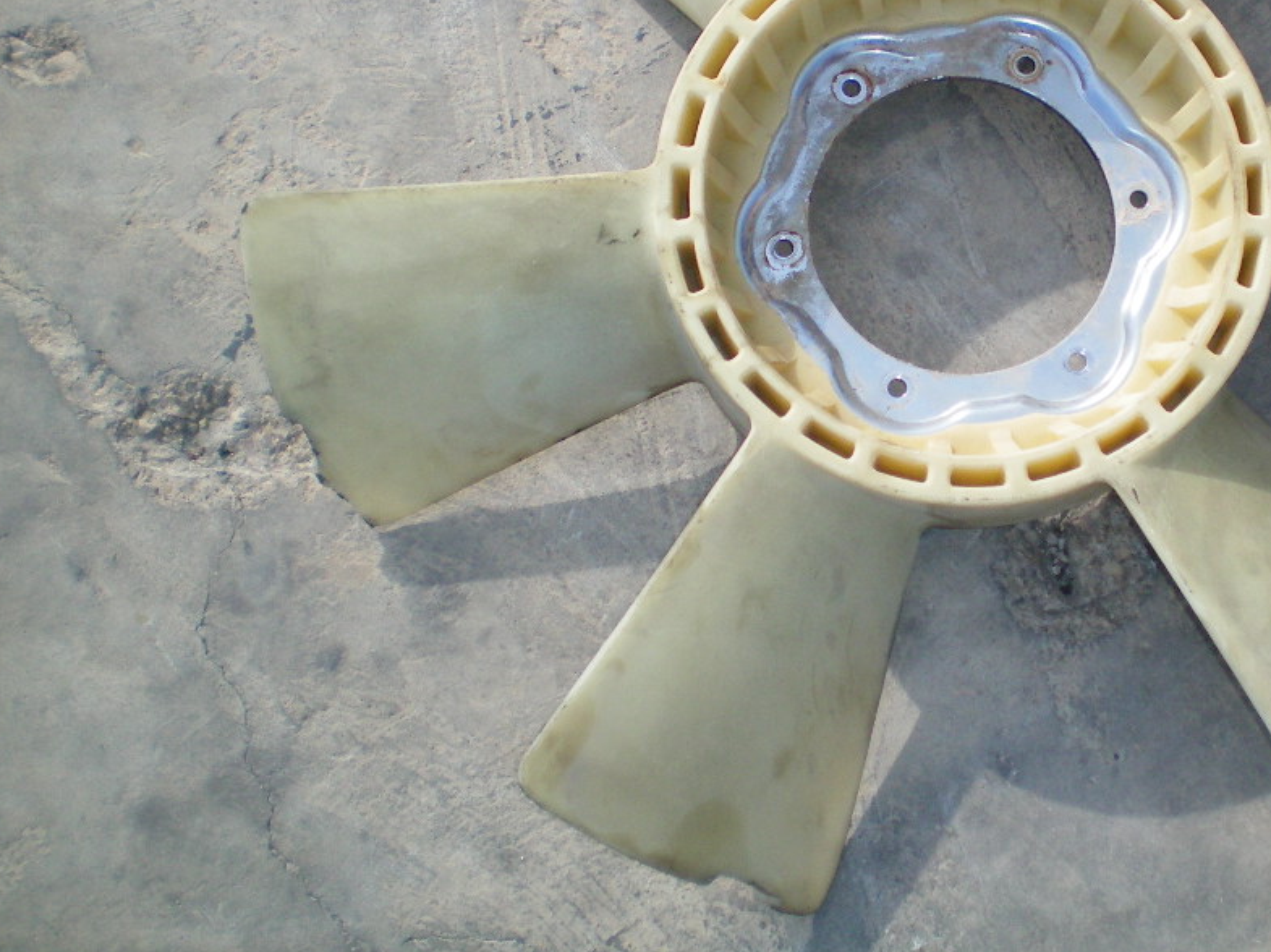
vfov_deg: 23.4
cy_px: 244
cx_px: 984
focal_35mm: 62
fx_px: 2275
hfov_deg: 30.6
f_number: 3.1
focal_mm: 6.3
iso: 64
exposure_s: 1/500
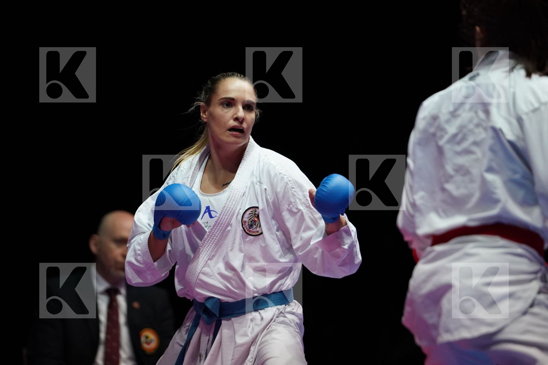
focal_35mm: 300
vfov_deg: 4.6
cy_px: 182
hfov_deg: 6.9
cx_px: 274
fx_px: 4566
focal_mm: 200
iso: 2500
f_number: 2.8
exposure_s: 1/1000
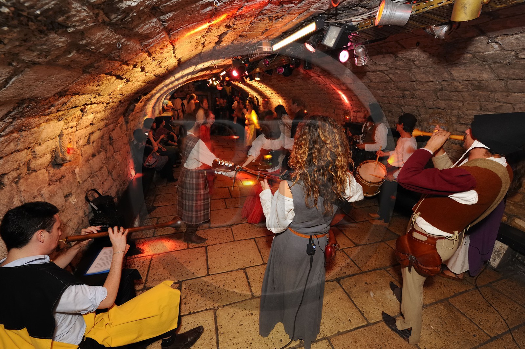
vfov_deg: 81.1
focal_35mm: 14
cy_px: 174
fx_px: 204
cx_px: 262
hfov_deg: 104.3
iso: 800
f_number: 6.3
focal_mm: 14
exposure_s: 1/5
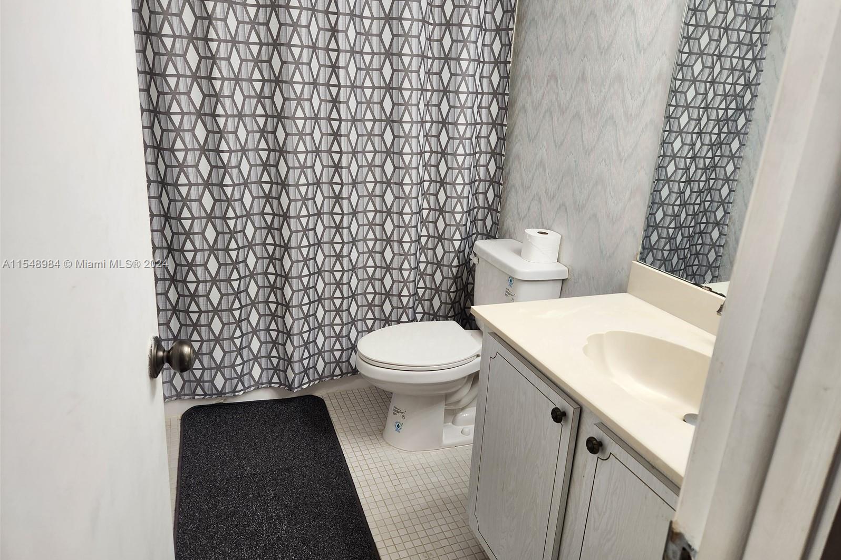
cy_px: 264
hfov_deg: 73.7
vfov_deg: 53.1
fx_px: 561
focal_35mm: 24
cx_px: 421
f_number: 1.8
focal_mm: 5.4
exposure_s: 1/120
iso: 100
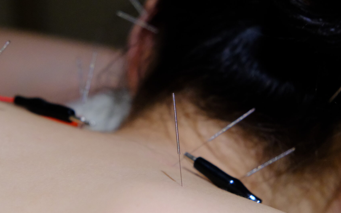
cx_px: 152
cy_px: 116
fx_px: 1124
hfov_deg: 17.2
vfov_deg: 10.8
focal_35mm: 121
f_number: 4
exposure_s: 1/160
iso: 5000
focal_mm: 52.7
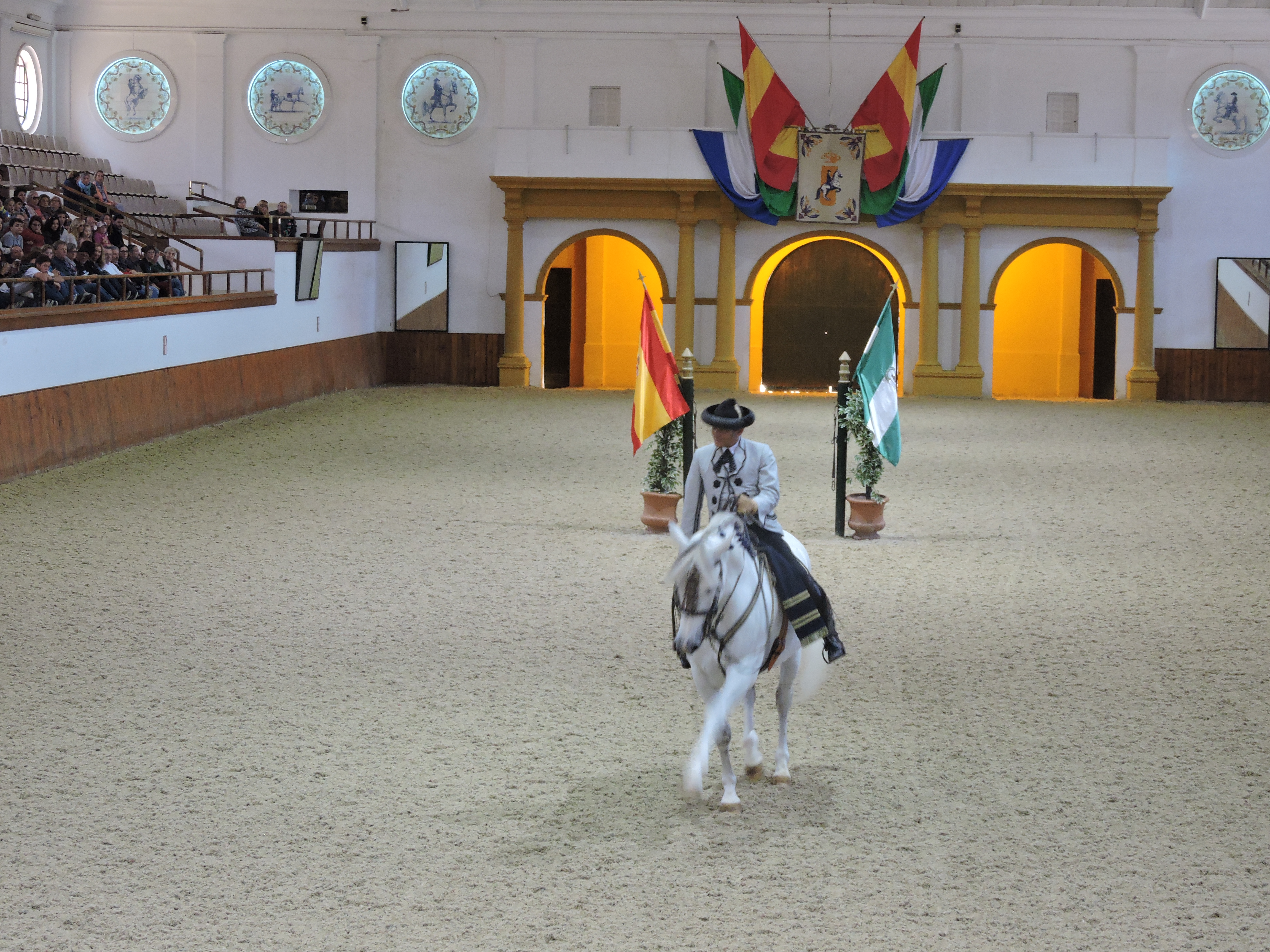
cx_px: 635
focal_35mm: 80
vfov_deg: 18.4
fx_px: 2935
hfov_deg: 24.4
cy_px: 476
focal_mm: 14.3
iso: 400
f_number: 4.5
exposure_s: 1/25
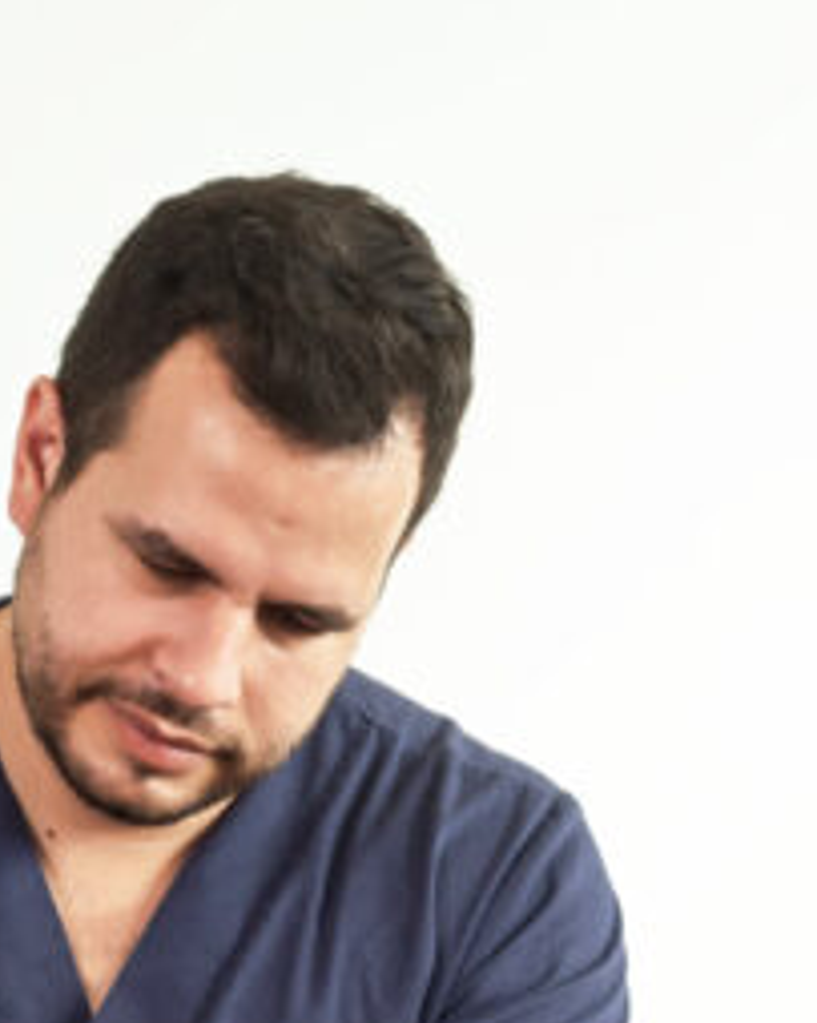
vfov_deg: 13.4
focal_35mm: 142
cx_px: -374
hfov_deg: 10.5
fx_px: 4295
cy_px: 957
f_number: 6.3
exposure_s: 1/100
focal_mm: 50
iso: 200
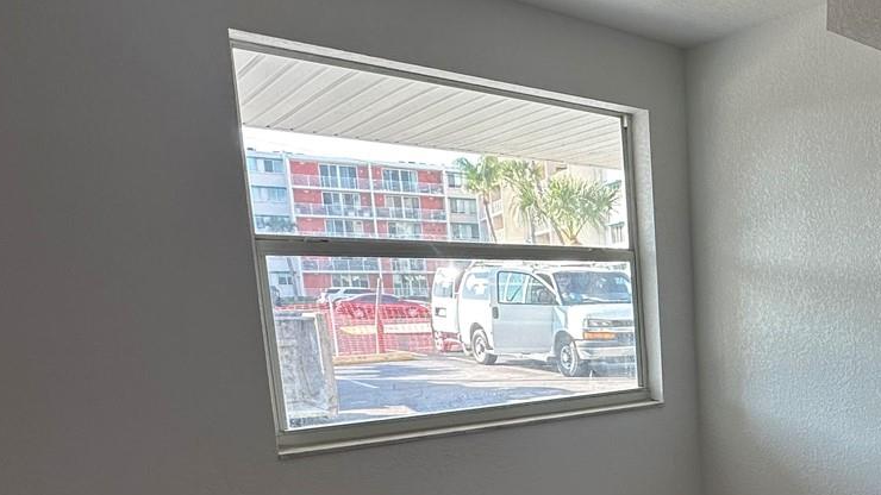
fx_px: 771
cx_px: 942
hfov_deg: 46.2
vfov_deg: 34.6
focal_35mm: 33
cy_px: 389
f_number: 2.2
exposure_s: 1/133
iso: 40
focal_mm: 2.22
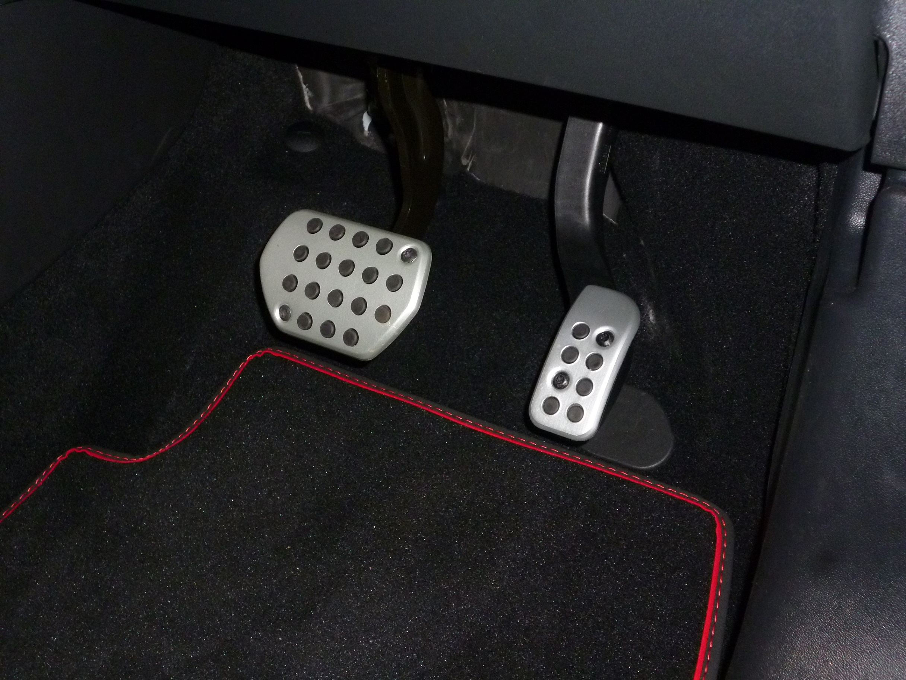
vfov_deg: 30.3
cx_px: 453
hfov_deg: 39.7
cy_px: 340
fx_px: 1256
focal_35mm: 48
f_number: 4
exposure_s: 1/60
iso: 320
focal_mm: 8.6
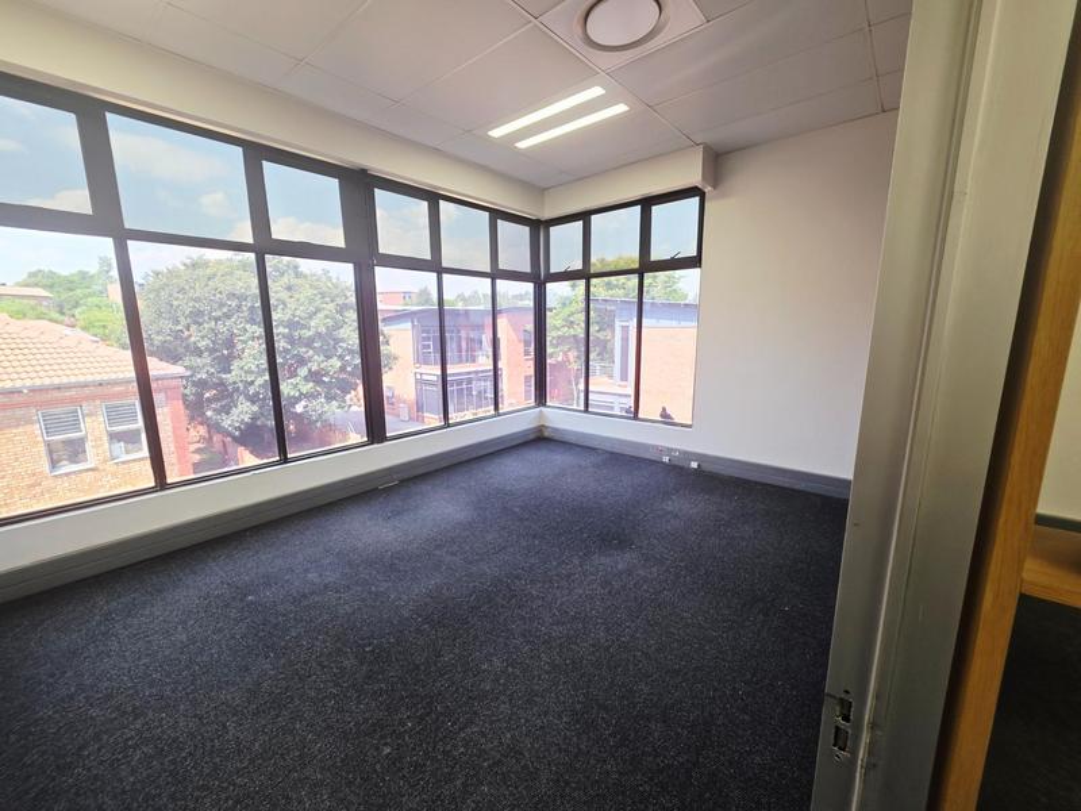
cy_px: 406
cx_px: 540
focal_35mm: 13
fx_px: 406
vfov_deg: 89.9
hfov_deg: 106.2
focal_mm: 2.2
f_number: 1.9
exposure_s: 1/100
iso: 100
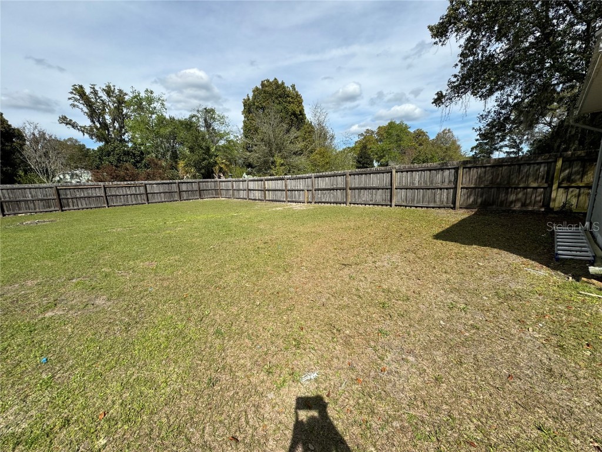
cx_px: 301
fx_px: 243
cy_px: 226
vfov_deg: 85.7
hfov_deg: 102.1
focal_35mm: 14
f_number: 2.2
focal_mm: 2.22
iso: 50
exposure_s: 1/2083
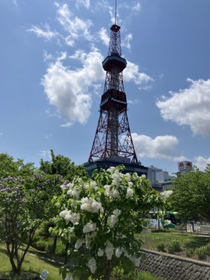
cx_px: 107
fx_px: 235
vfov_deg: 61.7
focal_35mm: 29
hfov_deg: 48.2
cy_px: 140
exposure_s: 1/5405
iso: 32
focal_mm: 3.99
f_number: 1.8
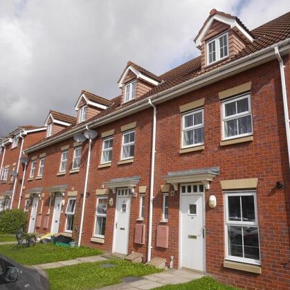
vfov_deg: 59.1
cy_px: 145
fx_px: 256
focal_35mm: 27
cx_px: 174
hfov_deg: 58.6
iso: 160
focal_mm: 11
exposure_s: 1/400
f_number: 7.1
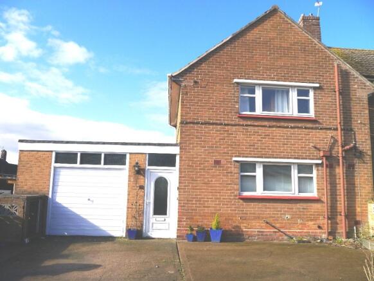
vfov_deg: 49.8
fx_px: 303
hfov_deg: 63.4
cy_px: 140
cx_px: 187
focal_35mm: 28
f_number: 5.6
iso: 200
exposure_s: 1/1000
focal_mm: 14
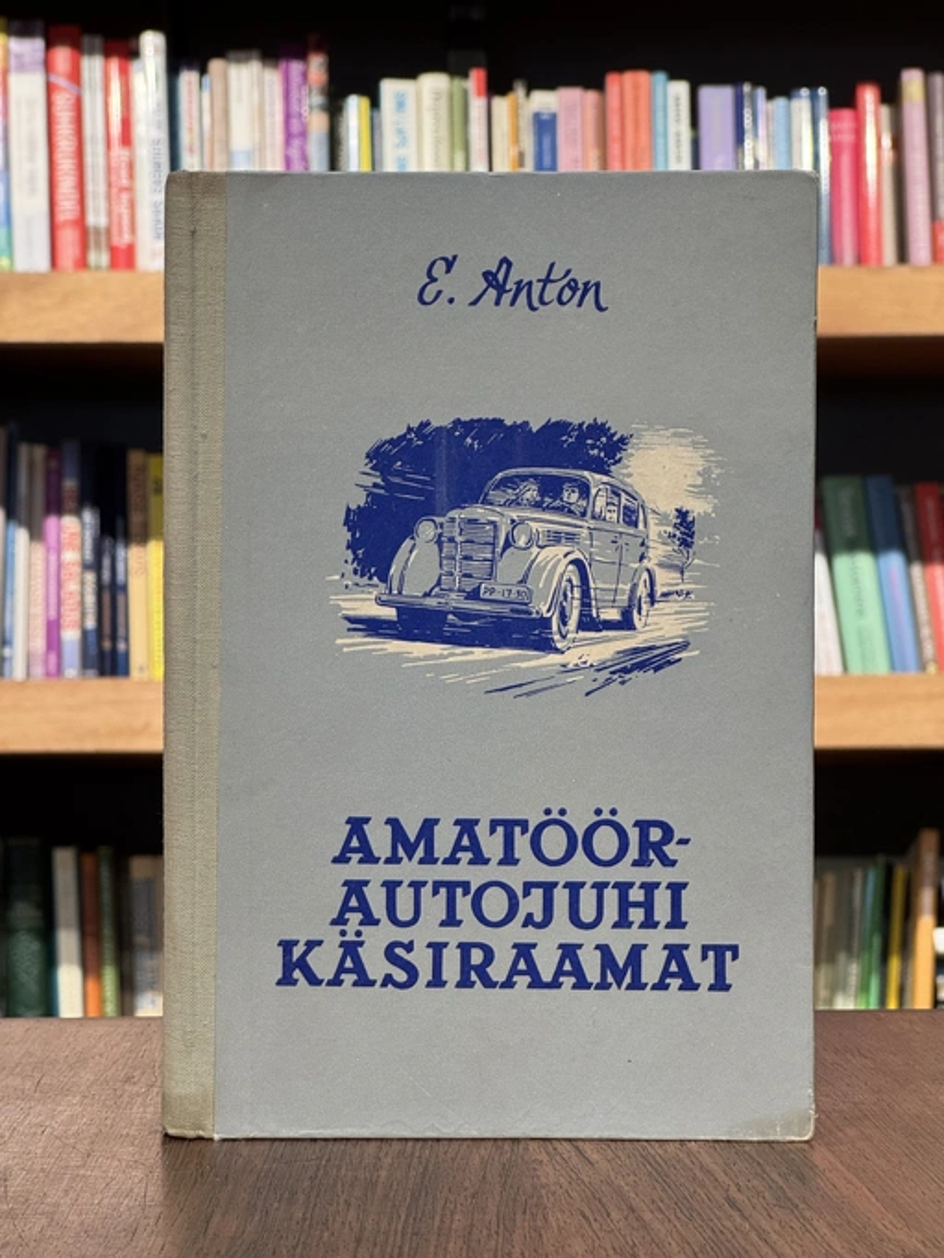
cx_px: 472
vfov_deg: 25.3
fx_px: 2799
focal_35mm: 77
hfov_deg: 19.1
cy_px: 629
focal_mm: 9
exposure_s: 1/99
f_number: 2.8
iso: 200
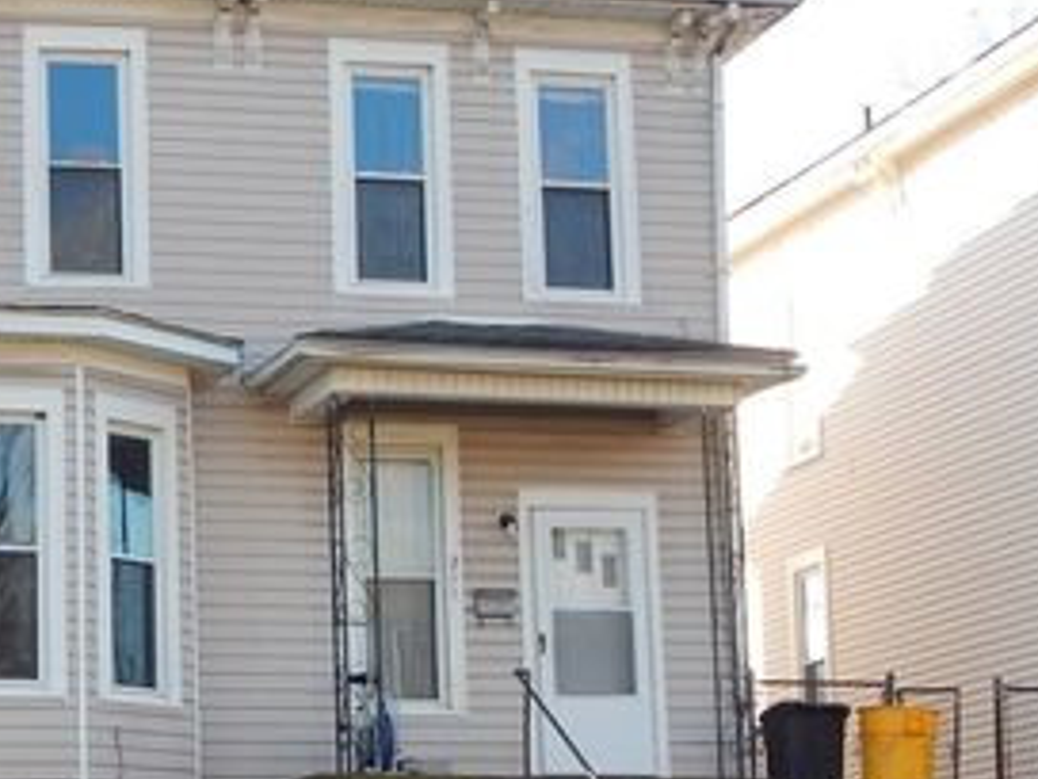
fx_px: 3358
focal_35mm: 112
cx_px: 160
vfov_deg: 13.2
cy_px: 540
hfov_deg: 17.4
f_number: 4
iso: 125
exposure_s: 1/200
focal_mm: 10.9
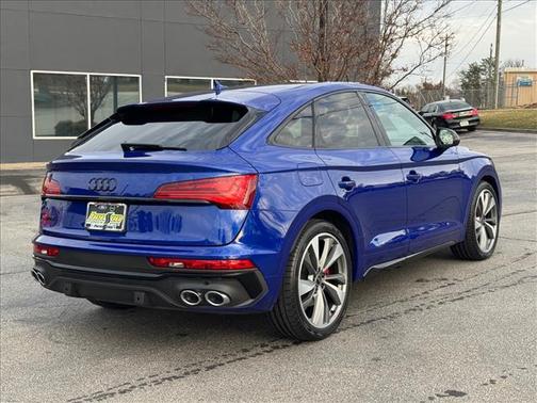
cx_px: 268
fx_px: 745
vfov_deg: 30.3
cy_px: 202
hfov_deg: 39.7
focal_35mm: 48
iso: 64
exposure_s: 1/298
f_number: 1.78
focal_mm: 6.76
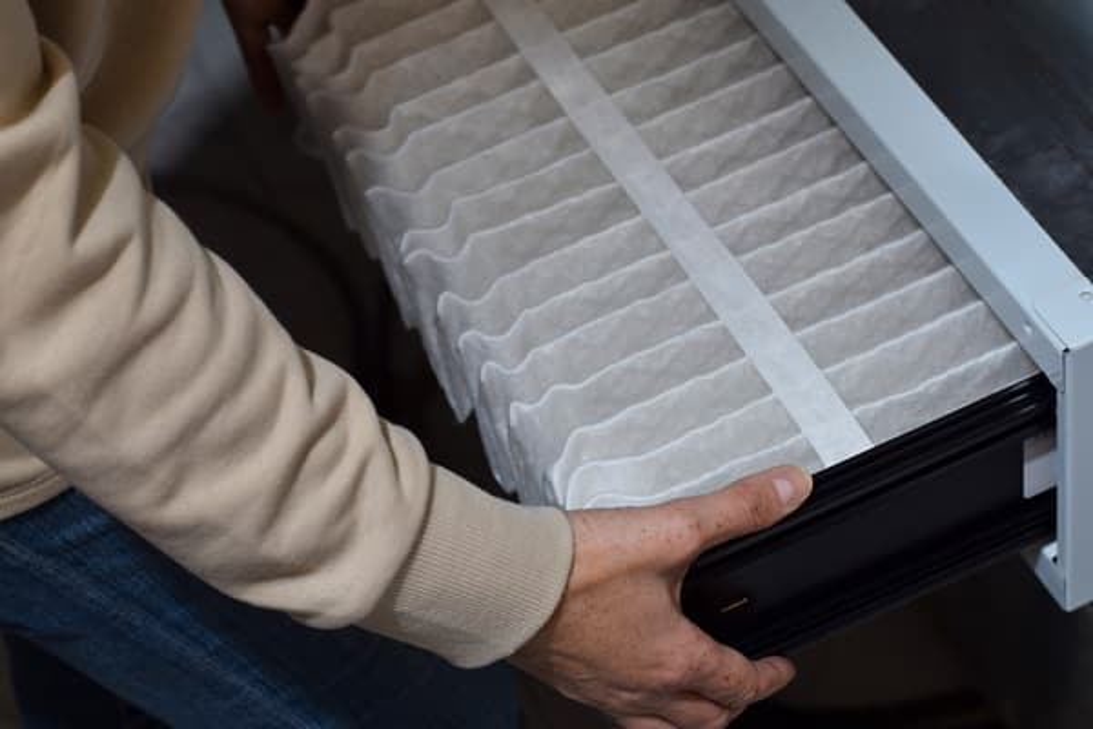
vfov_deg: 18.2
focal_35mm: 75
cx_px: 546
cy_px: 364
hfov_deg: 27.0
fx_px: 2277
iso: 100
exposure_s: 1/3
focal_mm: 50
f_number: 5
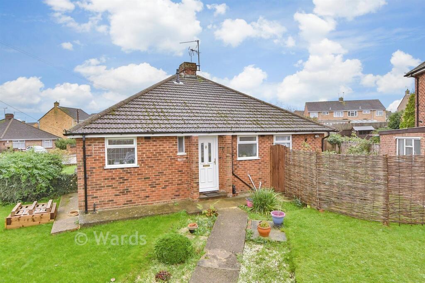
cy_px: 142
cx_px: 212
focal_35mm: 15
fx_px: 177
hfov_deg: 100.4
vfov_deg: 77.3
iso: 640
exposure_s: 1/160
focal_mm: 10
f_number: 6.3
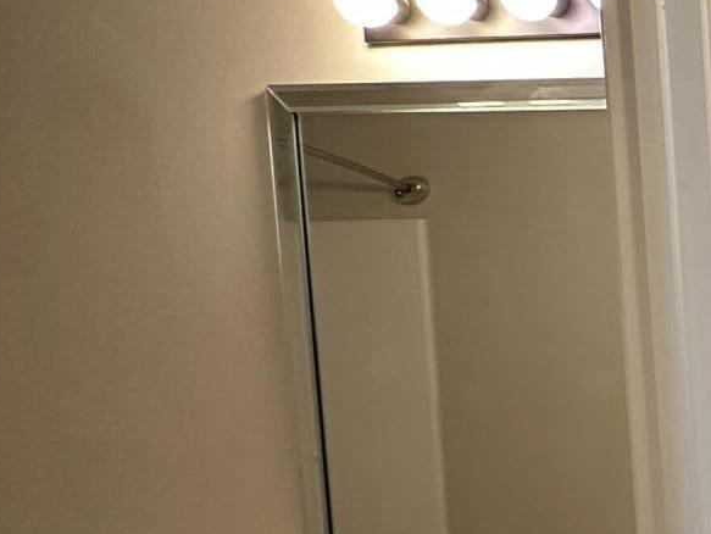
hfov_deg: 26.0
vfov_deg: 29.8
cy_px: 407
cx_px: 1123
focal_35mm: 48
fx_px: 987
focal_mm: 2.22
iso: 320
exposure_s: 1/60
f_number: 2.2
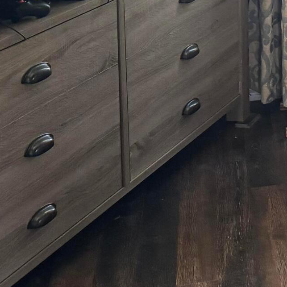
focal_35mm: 99
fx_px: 929
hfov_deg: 15.2
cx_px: 517
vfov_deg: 15.9
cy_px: -158
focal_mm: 6.76
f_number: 1.78
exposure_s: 1/60
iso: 500
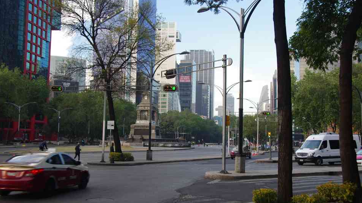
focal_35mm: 44
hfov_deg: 46.0
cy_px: 102
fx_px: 426
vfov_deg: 26.9
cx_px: 187
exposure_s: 1/50
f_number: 5.6
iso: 400
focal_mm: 26.9
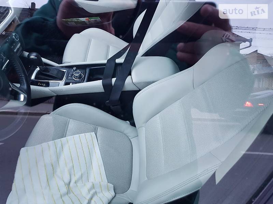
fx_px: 205
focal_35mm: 26
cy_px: 102
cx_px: 136
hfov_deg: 67.3
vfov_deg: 53.1
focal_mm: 4.2
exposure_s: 1/19
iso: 200
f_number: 1.7
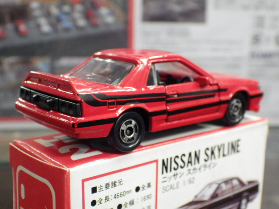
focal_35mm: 59
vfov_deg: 24.8
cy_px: 104
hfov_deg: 32.7
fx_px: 476
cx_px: 140
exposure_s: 1/25
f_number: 4
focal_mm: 10.7
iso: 800
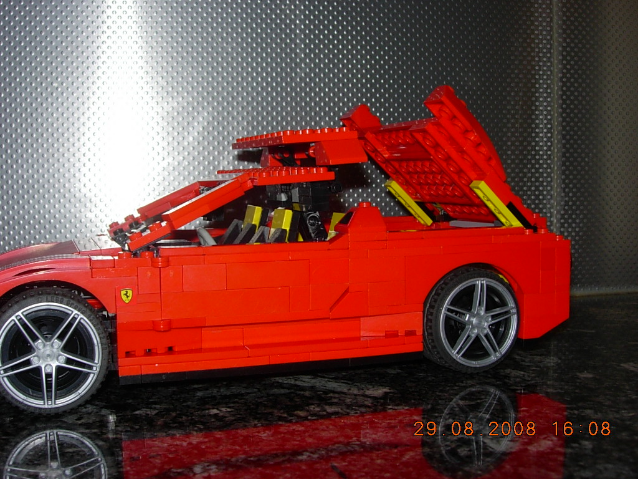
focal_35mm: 41
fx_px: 756
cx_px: 319
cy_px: 240
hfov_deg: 45.8
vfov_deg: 35.1
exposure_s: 1/64
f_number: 4.9
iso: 79
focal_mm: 8.5
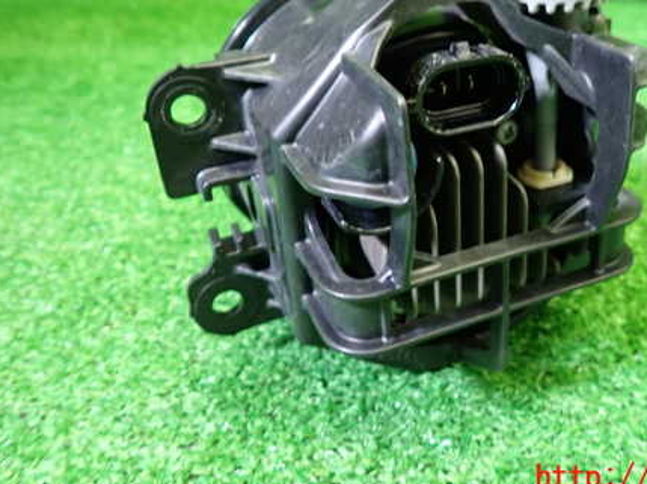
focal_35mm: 35
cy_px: 158
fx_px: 654
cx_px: 424
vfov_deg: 40.1
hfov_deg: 51.8
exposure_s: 1/30
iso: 200
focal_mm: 4.5
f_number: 2
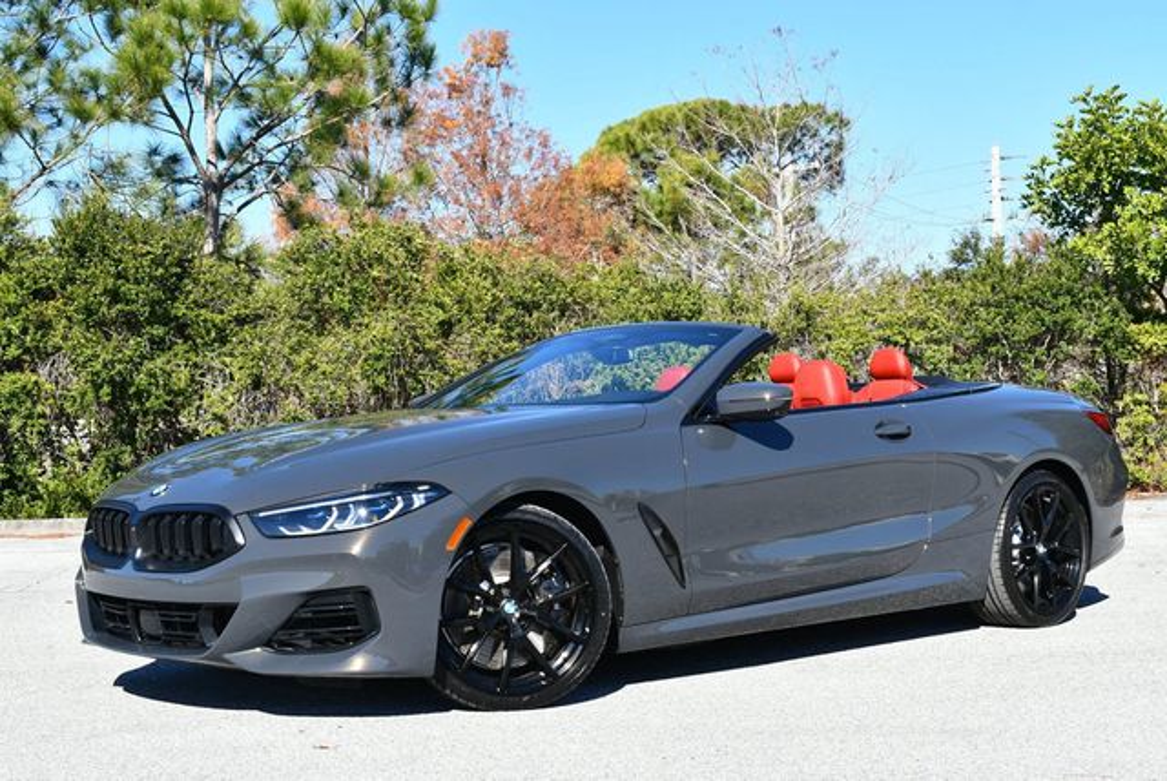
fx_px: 1882
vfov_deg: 23.4
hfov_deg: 34.5
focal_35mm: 58
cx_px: 584
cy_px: 390
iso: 140
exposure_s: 1/250
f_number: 8
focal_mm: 29
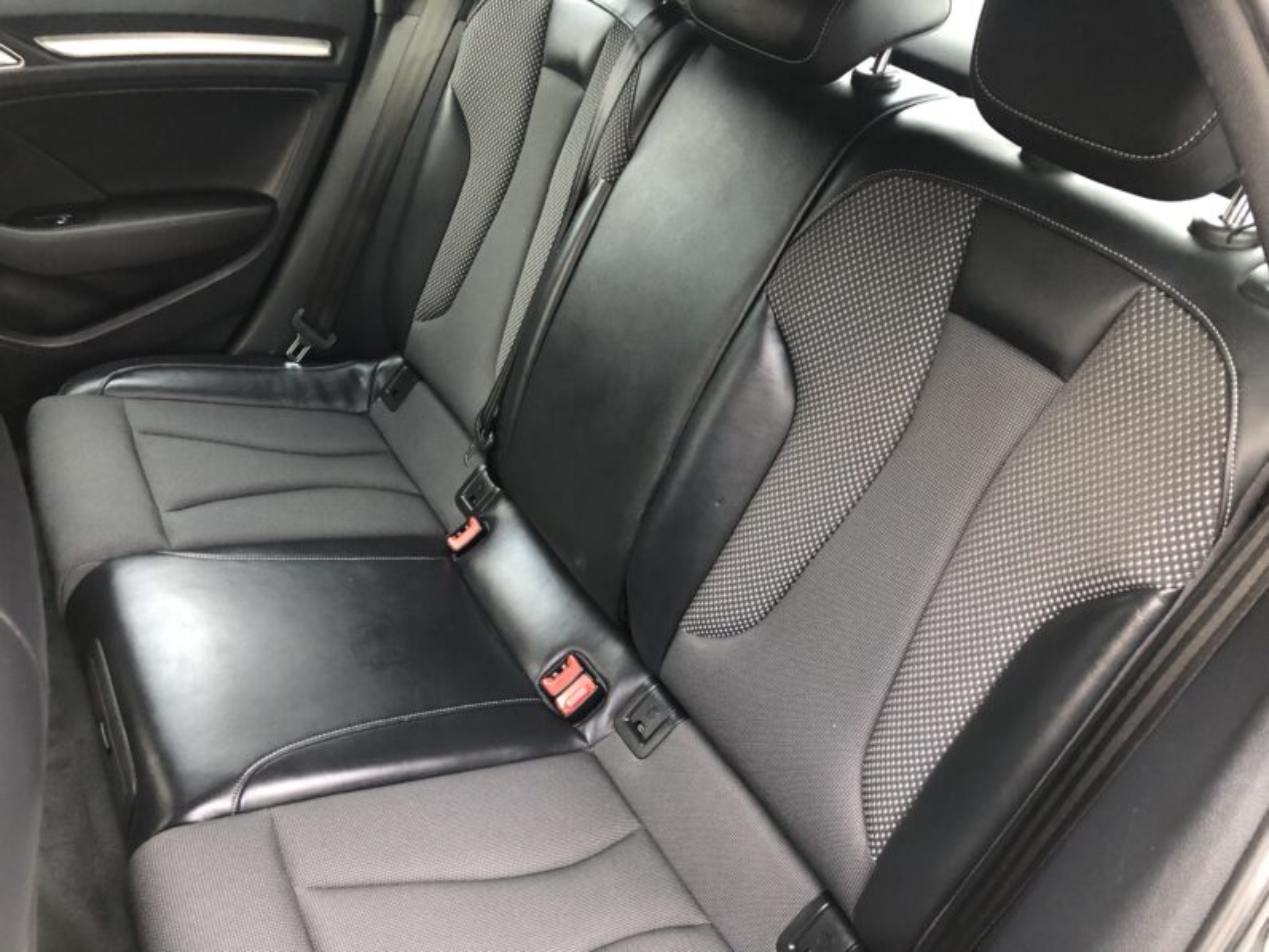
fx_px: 1026
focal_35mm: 28
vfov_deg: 49.7
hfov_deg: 63.4
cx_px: 634
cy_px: 476
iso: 100
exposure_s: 1/14
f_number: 1.8
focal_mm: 4
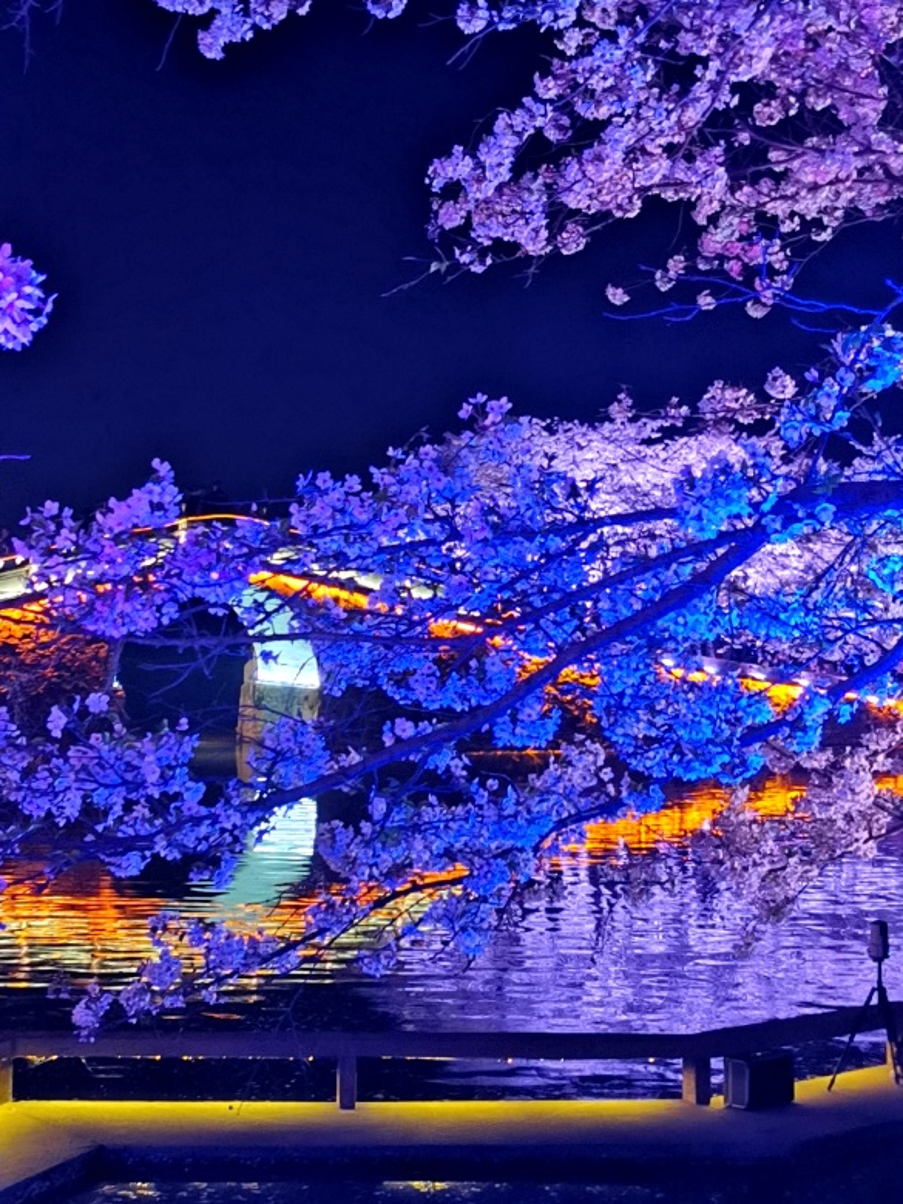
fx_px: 2087
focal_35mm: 60
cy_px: 591
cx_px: 366
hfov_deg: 24.4
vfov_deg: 32.2
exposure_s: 6
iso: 250
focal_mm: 4.66
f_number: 1.4
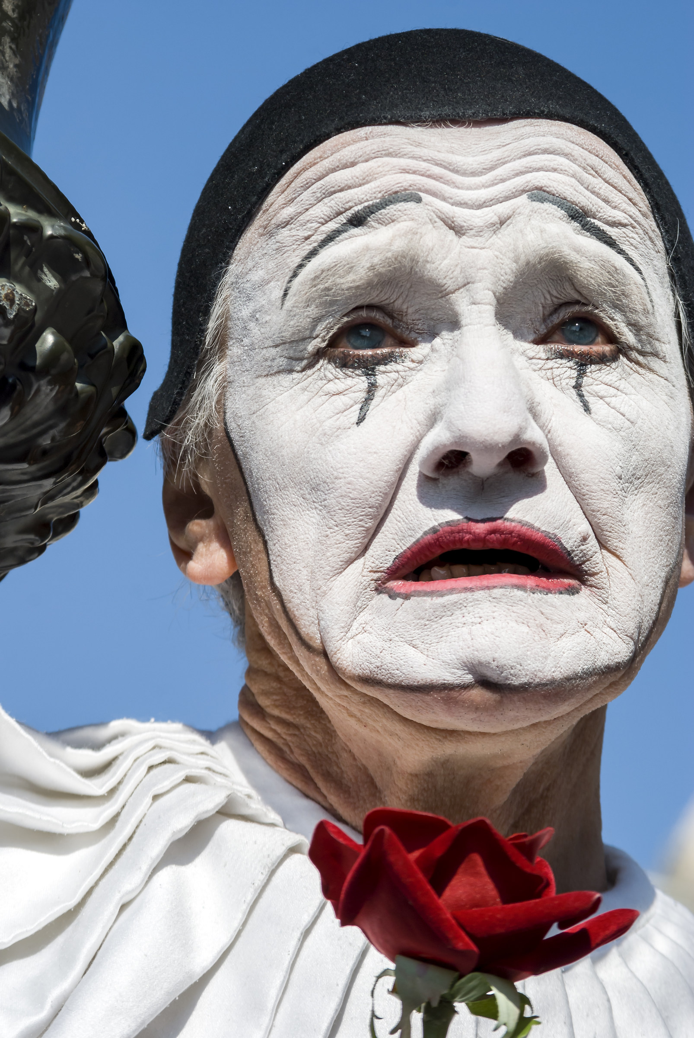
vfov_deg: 11.2
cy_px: 519
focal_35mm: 183
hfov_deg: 7.5
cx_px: 347
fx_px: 5278
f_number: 8
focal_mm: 122
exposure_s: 1/400
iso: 140
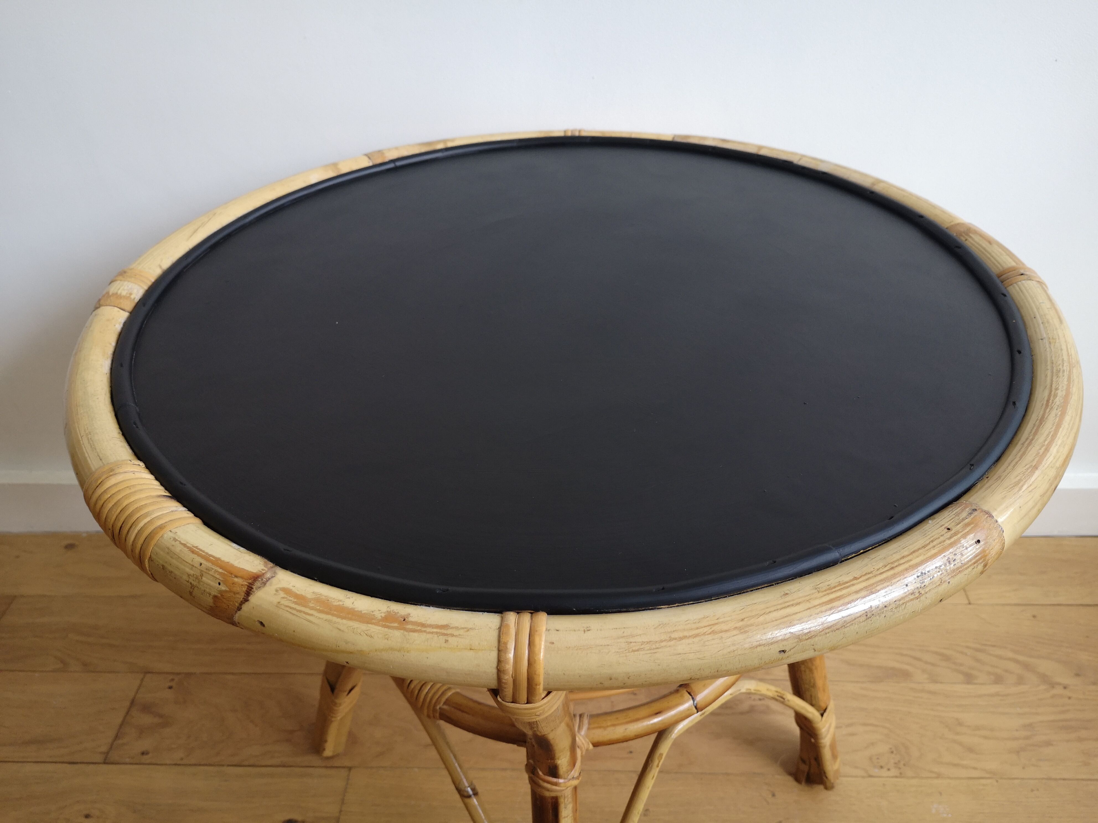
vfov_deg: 51.4
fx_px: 856
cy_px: 412
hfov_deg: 65.3
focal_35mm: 27
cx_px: 549
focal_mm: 3.95
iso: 80
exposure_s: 1/100
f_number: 1.8
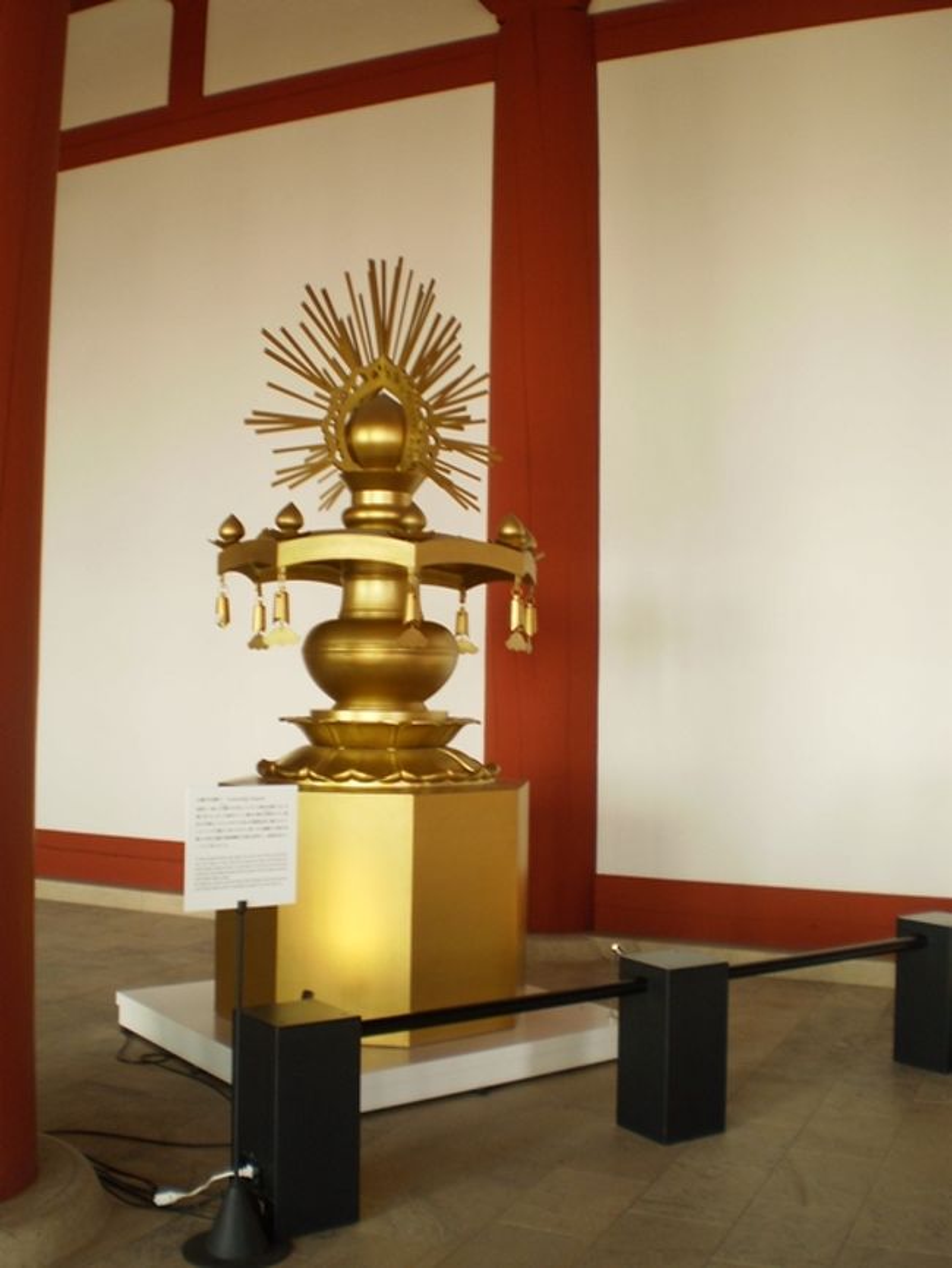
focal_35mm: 36
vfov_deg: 51.3
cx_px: 476
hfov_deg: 39.7
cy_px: 634
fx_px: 1319
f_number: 3.1
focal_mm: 6.3
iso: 80
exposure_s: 1/30
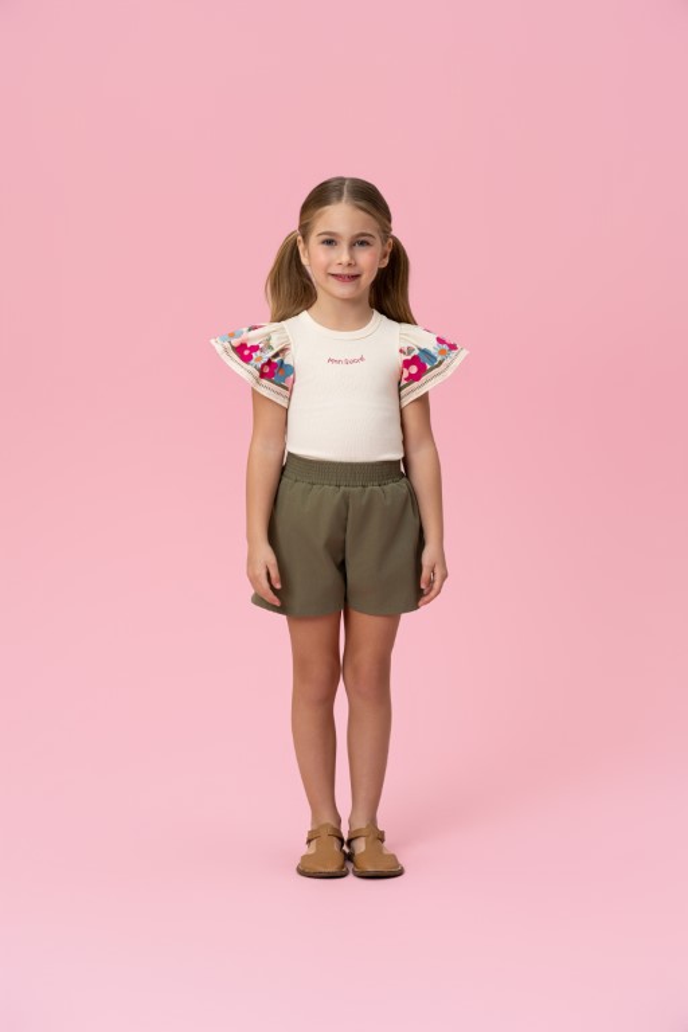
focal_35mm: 72
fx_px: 2064
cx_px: 344
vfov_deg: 28.1
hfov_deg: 18.9
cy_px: 516
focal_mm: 72
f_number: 6.3
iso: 100
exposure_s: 1/125
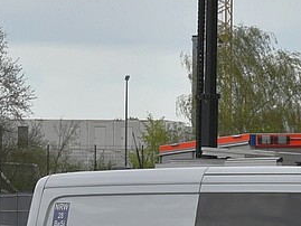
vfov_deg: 5.4
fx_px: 2375
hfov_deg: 7.1
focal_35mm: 273
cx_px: 445
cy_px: 248
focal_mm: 85
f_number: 9
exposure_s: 1/320
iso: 200
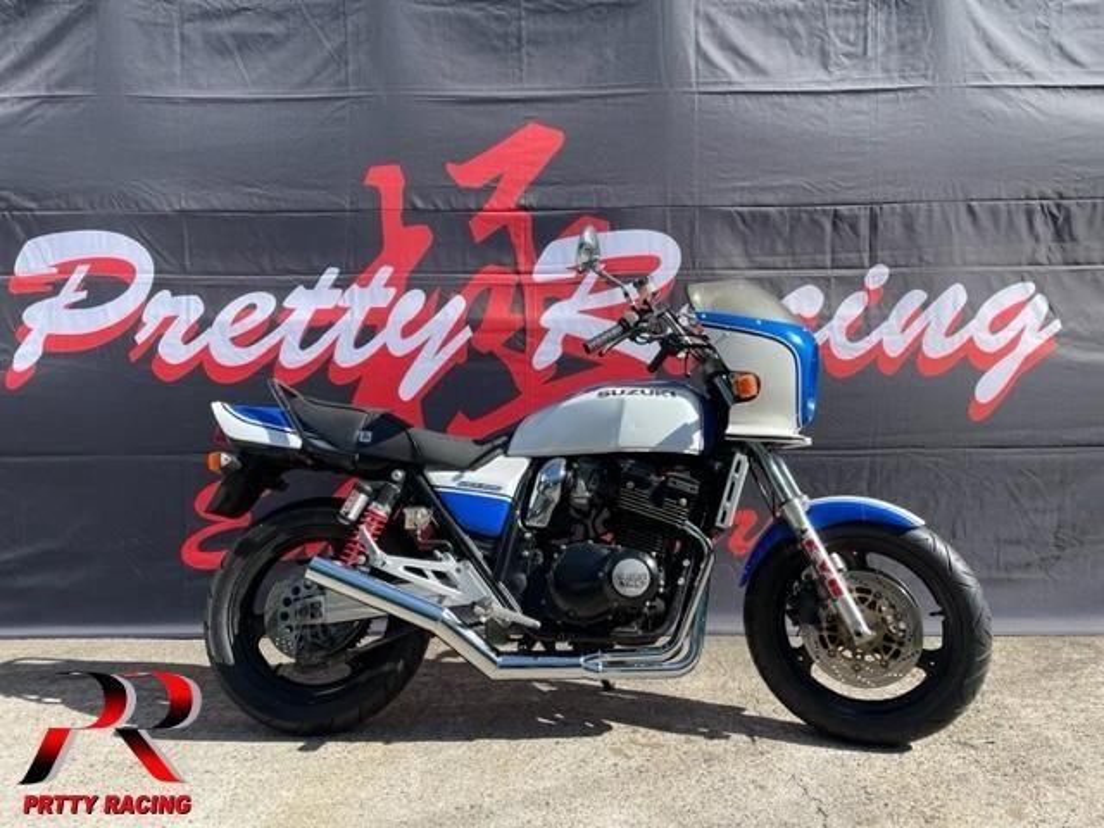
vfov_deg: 53.1
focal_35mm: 26
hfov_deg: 67.3
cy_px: 414
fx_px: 829
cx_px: 552
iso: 32
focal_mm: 4.2
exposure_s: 1/1795
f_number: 1.6
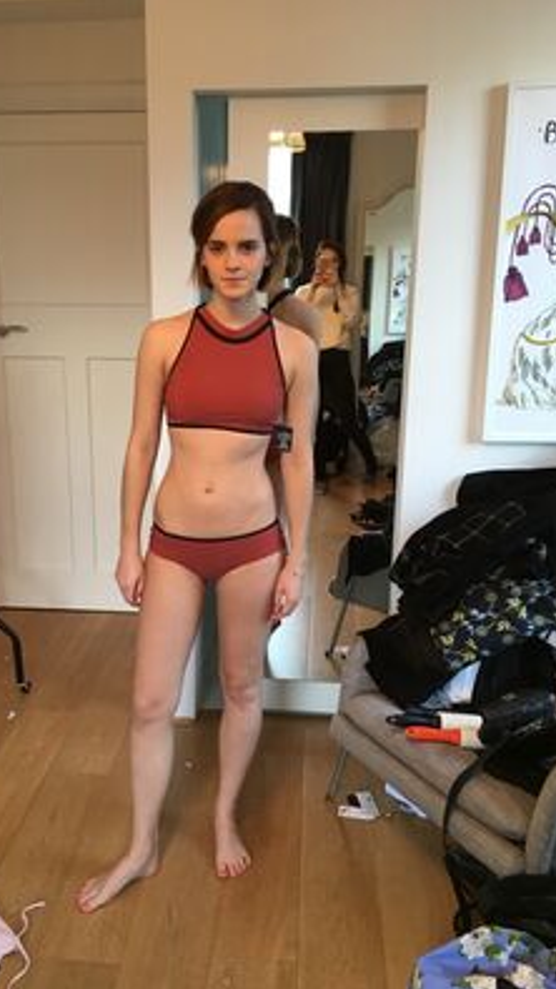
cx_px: 220
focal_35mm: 32
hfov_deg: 36.5
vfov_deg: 61.0
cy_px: 496
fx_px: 839
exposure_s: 1/33
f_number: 2.2
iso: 64
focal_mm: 4.15
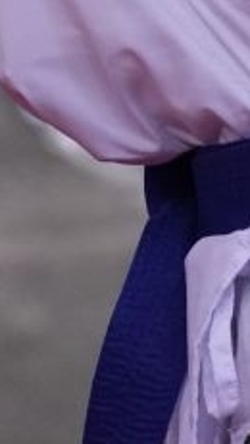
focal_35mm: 956
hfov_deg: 1.3
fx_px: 11262
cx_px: -410
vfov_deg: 2.3
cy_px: -417
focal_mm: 117
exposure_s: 1/1000
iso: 2500
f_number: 2.8
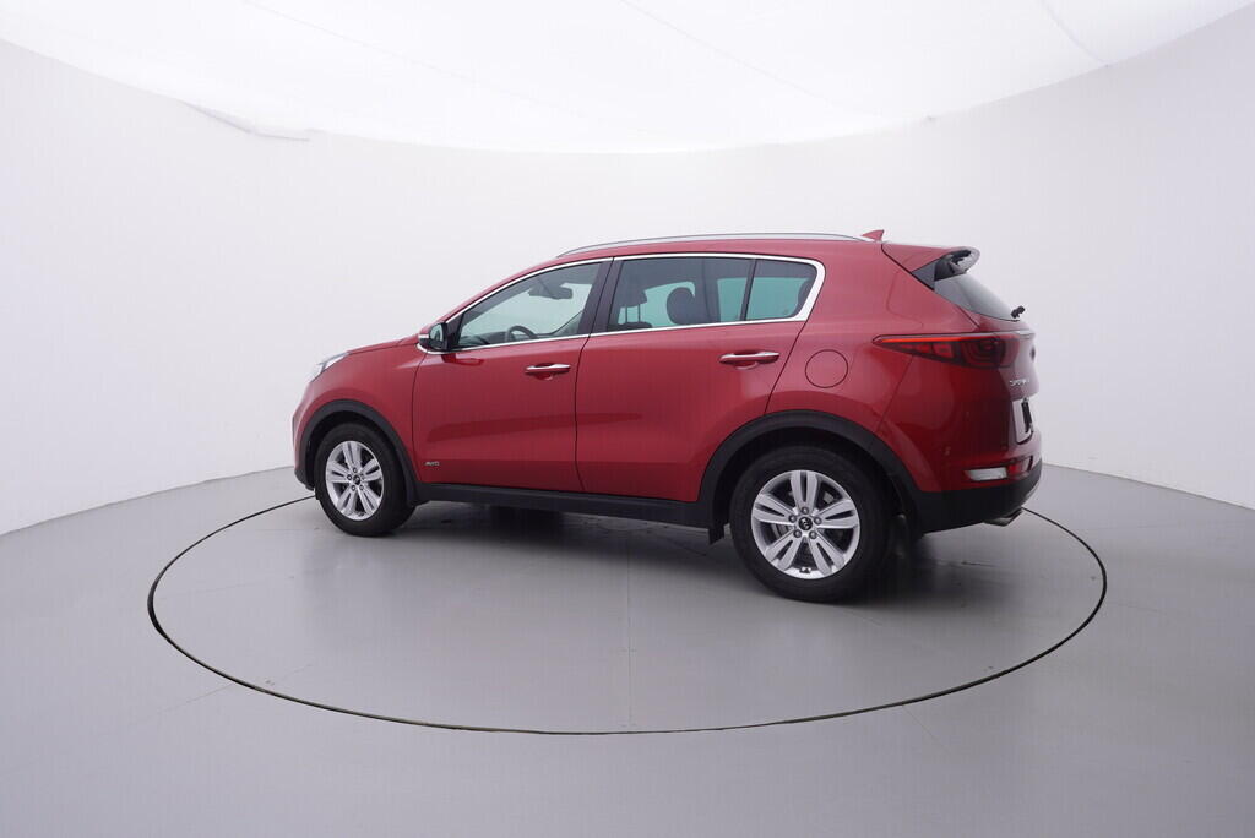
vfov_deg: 56.2
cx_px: 628
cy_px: 419
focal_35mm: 22
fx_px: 785
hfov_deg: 77.3
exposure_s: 1/80
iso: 200
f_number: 5
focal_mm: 15
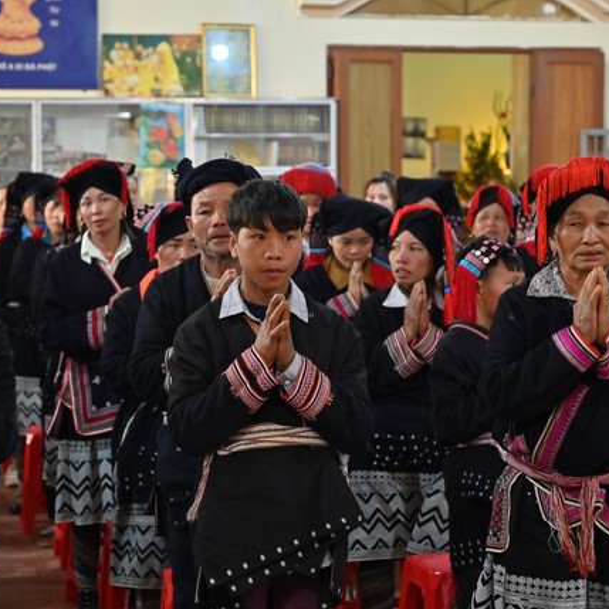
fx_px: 1791
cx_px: 213
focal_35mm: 90
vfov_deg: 19.3
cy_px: 305
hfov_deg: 19.2
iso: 3200
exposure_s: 1/125
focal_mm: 70
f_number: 5
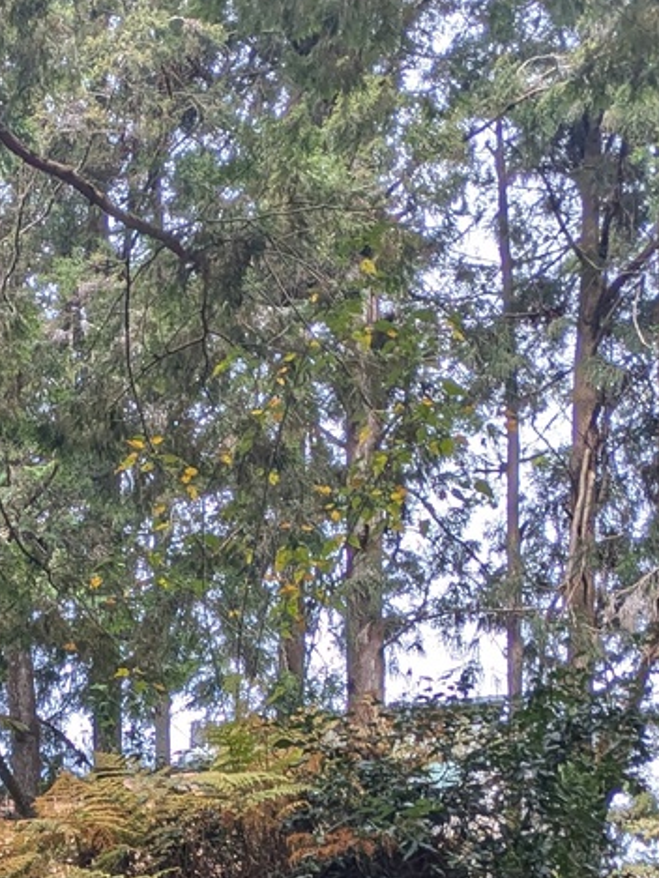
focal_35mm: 82
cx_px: -400
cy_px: 1492
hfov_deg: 16.1
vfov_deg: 19.2
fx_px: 2080
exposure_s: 1/204
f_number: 1.85
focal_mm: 6.81
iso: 37
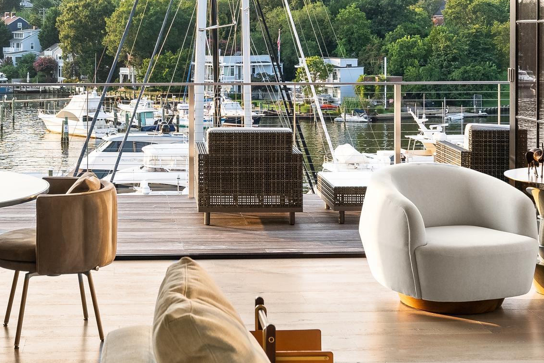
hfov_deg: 29.0
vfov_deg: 19.4
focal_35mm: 69
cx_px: 177
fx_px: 1043
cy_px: 41
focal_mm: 38
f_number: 8
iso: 320
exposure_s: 1/25
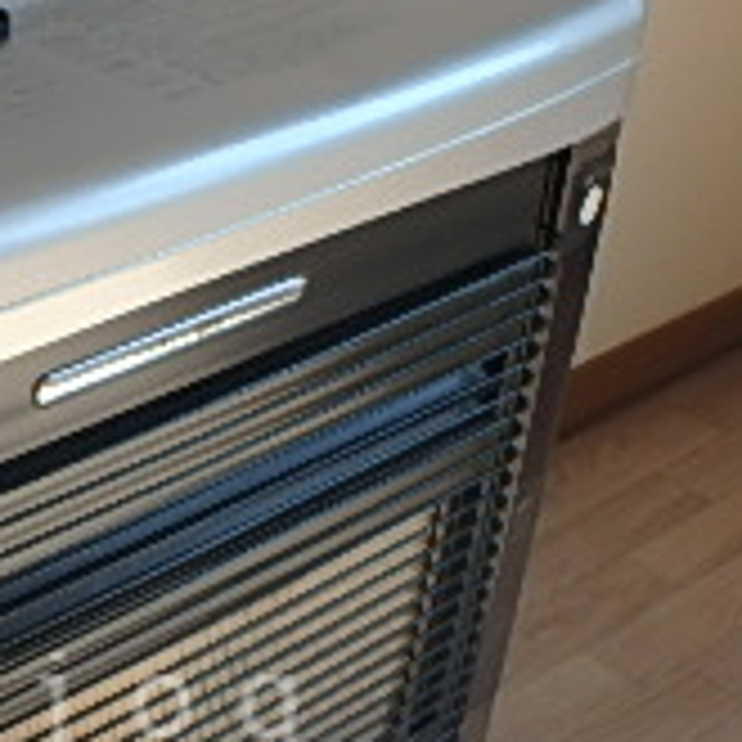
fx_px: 1746
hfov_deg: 23.1
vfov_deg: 23.2
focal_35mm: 72
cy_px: 697
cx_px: 13
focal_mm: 3.7
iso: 125
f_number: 3.5
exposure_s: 1/160
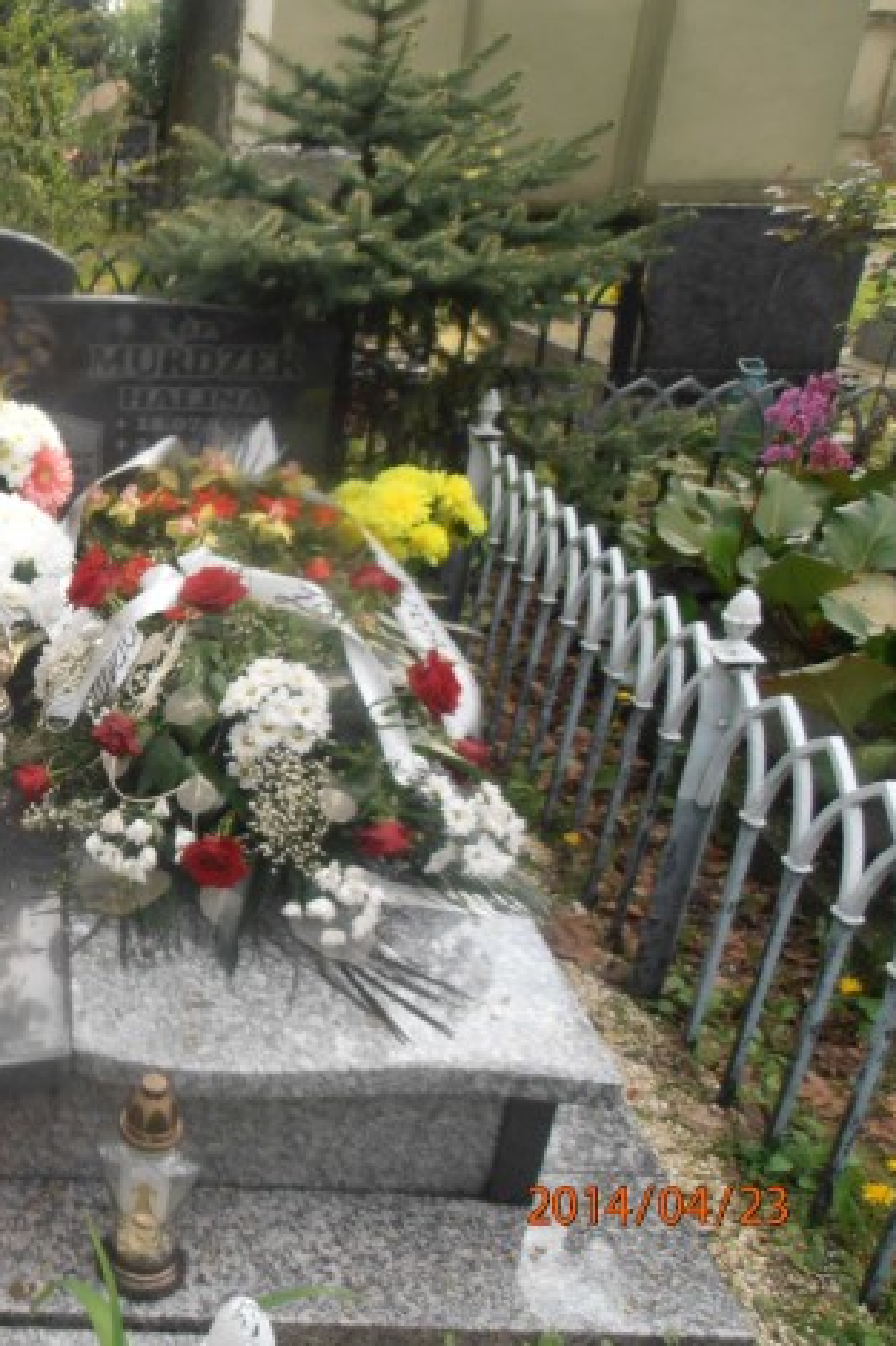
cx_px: -14
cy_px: 664
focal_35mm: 34
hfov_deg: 35.0
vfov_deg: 55.8
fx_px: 1270
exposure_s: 1/320
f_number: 3
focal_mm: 4.2
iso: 80
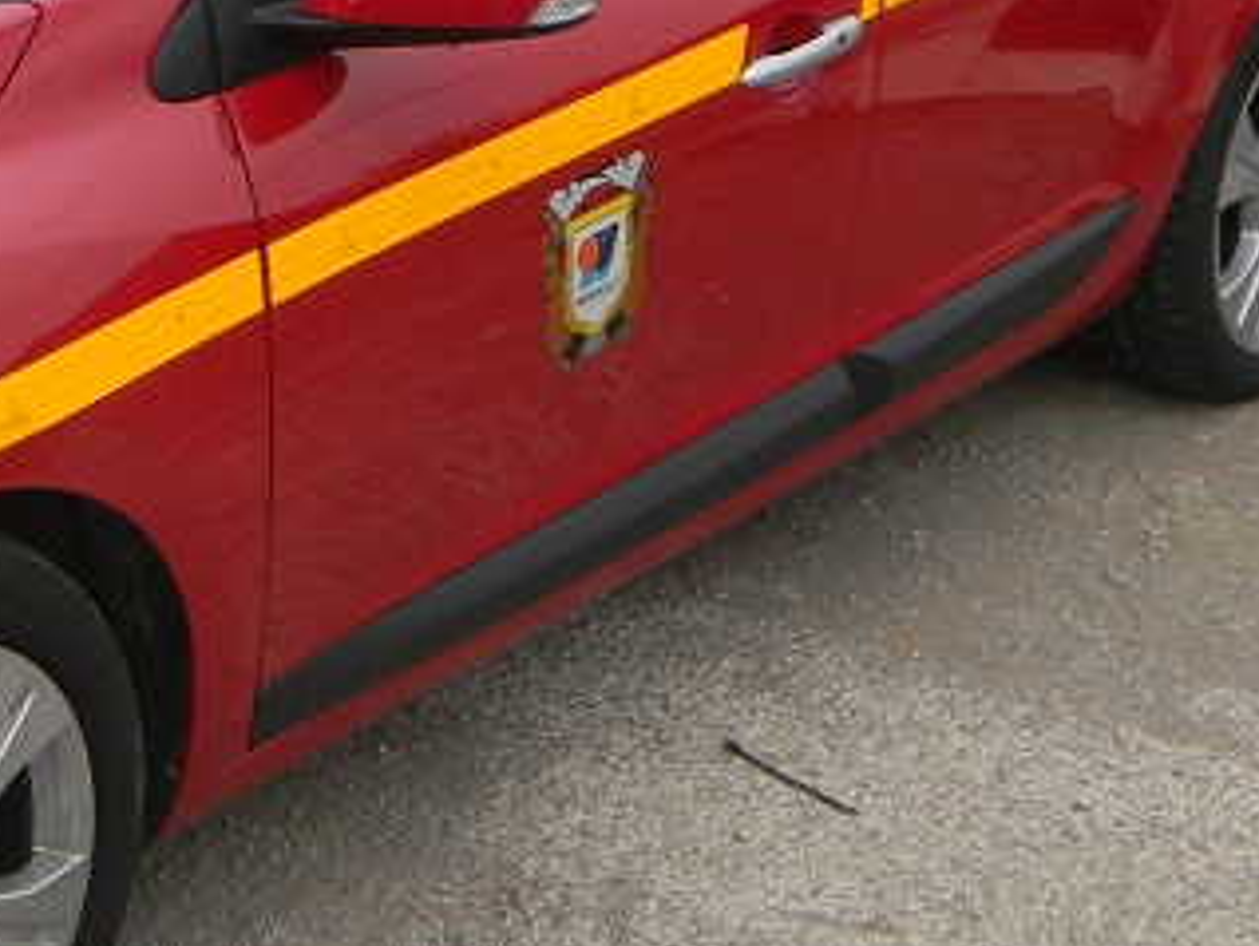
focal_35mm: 88
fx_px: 3203
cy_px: -392
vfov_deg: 15.7
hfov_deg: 21.6
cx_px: 48
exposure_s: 1/276
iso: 80
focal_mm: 5
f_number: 3.9
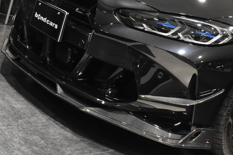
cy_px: 50
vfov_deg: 23.3
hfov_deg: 33.2
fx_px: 376
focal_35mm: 58
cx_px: 196
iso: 3600
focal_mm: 22
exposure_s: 1/40
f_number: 8
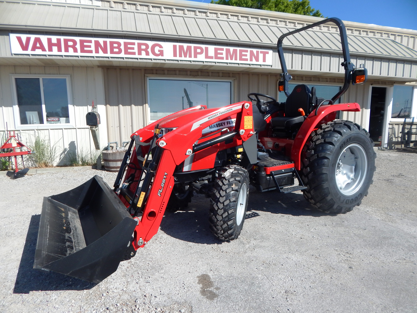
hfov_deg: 76.4
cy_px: 156
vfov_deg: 61.1
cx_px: 208
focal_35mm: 22
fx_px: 265
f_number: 6
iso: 125
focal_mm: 4
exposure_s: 1/500
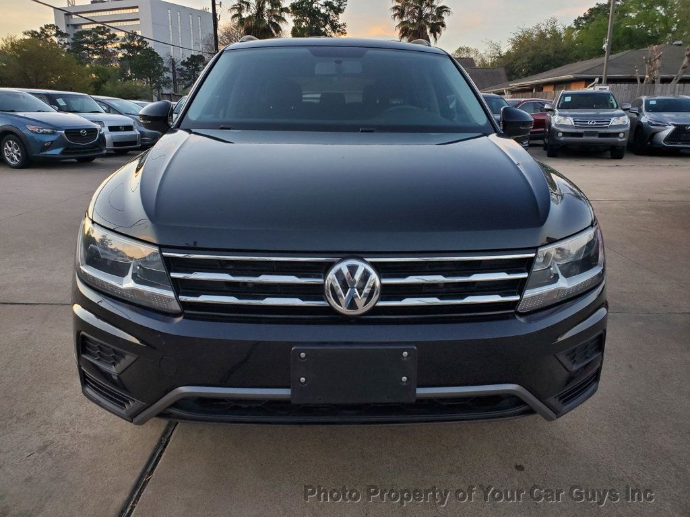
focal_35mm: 26
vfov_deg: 53.1
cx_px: 345
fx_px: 518
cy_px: 258
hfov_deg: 67.3
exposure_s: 1/120
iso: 200
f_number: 2.4
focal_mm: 4.3
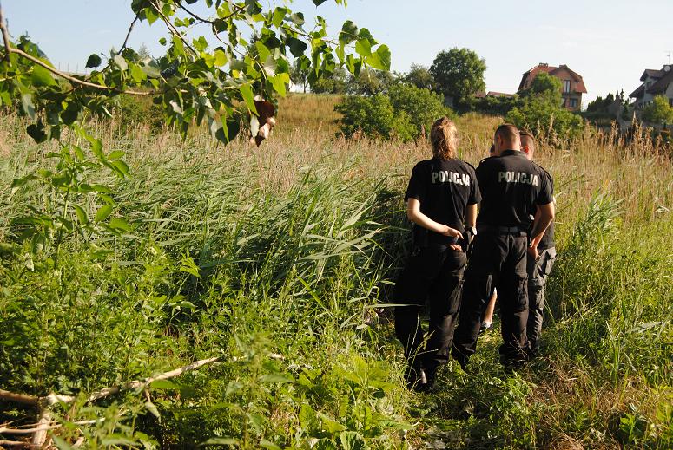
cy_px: 225
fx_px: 870
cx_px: 336
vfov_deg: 29.0
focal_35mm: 46
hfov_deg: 42.3
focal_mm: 31
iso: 100
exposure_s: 1/160
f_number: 6.3
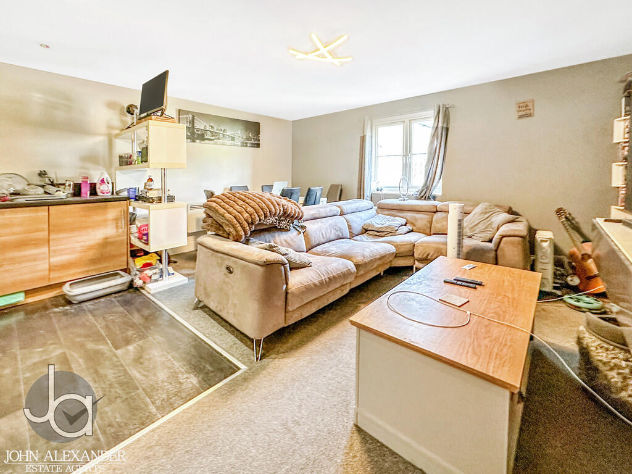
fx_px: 256
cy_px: 237
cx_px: 316
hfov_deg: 102.1
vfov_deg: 85.7
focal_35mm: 14
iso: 400
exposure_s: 1/50
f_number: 2.2
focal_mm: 2.22
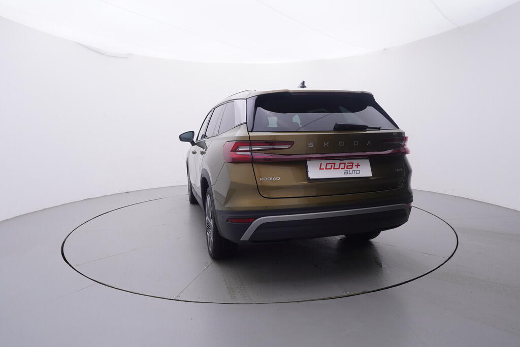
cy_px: 174
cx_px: 260
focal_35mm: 22
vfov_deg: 56.2
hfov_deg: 77.3
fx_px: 325
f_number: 5
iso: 200
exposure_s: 1/80
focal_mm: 15
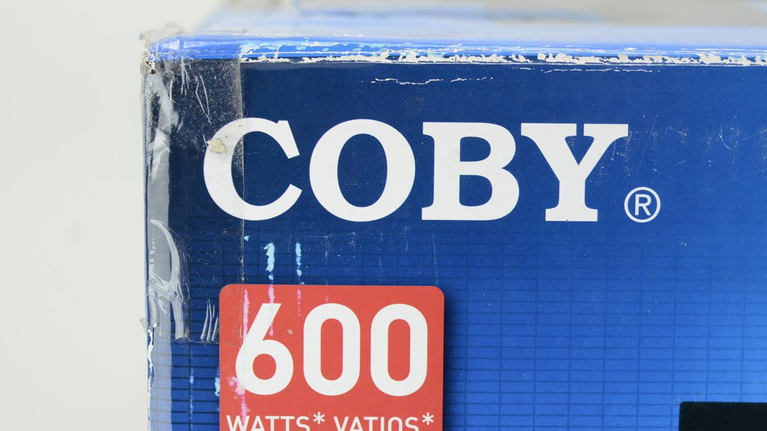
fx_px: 1932
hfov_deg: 22.5
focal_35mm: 95
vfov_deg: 12.7
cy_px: 220
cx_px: 385
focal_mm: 60
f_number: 5.6
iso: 500
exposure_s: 1/125
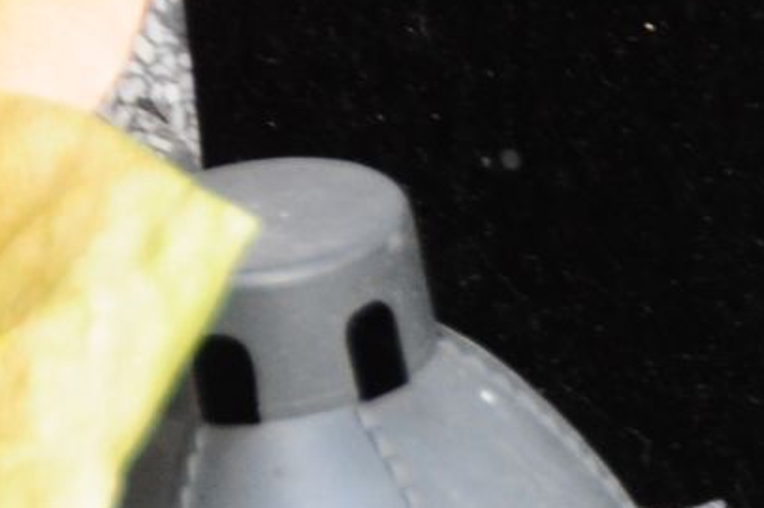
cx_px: 1737
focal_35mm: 832
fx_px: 17635
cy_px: 894
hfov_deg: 2.5
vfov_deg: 1.6
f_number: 7.1
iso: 500
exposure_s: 1/40
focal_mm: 105
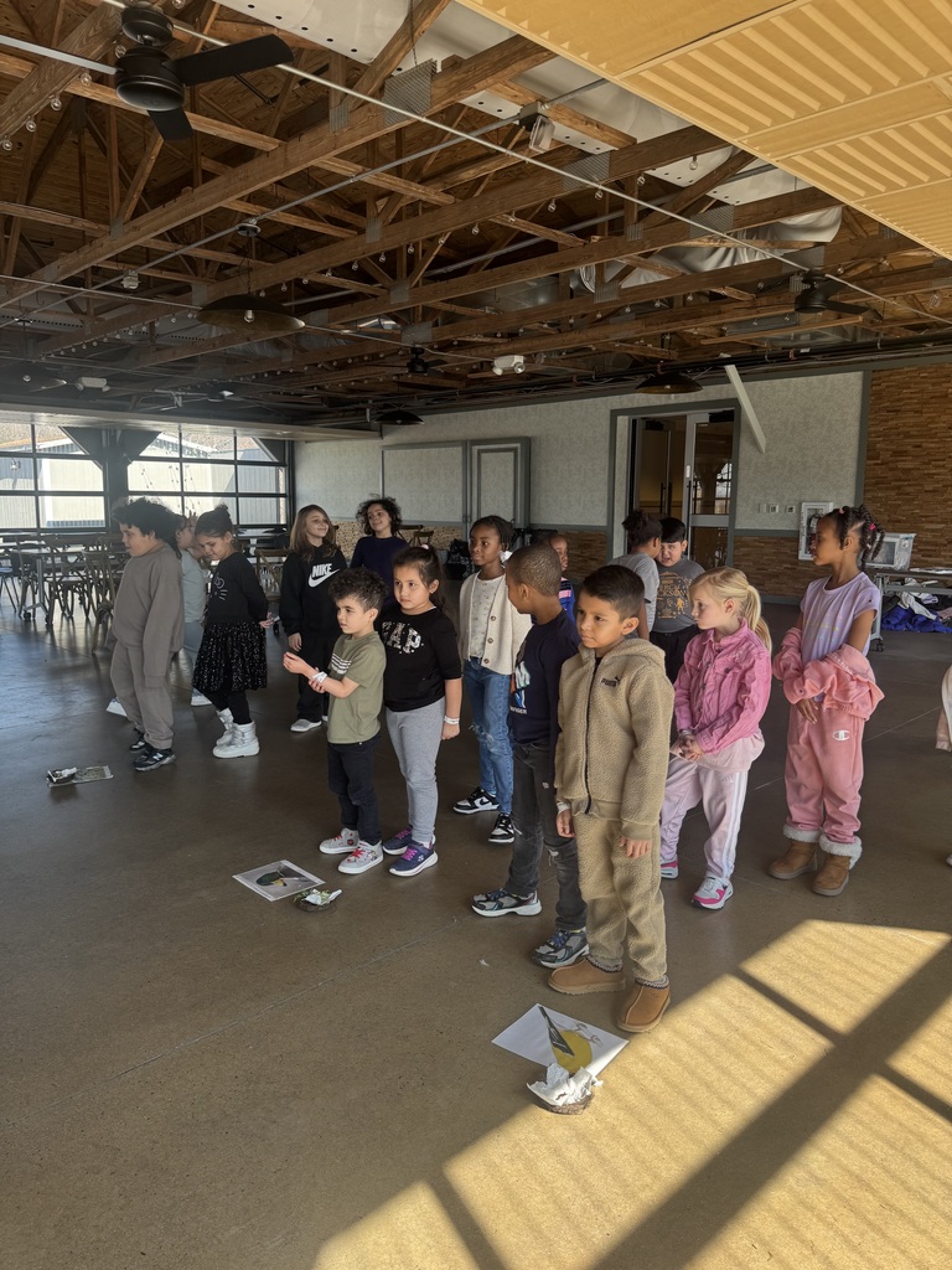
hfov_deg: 56.8
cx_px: 476
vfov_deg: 71.6
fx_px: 880
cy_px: 635
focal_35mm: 24
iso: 80
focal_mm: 6.76
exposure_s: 1/245
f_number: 1.78
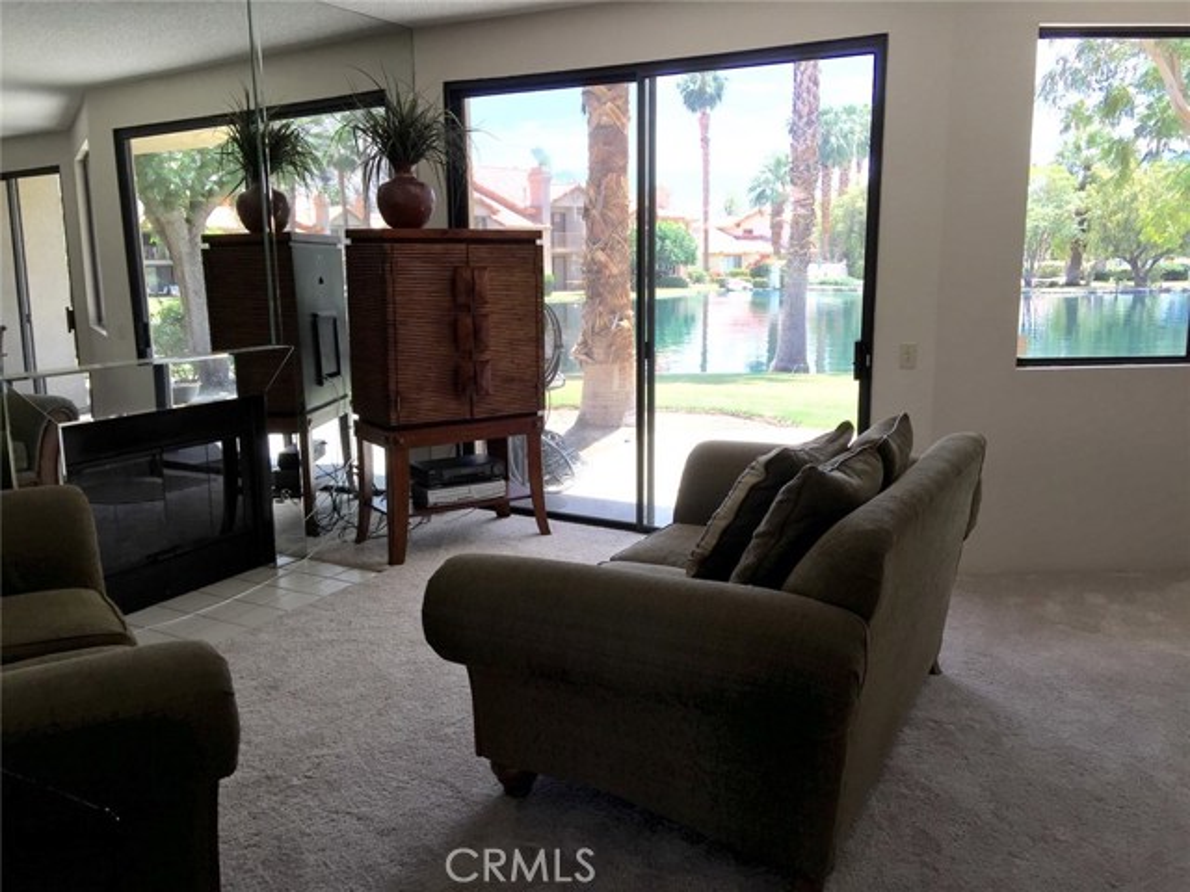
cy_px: 446
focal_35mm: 29
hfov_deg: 61.7
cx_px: 595
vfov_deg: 48.2
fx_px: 997
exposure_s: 1/359
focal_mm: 4.15
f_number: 2.2
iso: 32
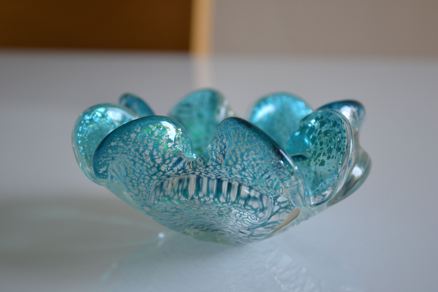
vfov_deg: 18.9
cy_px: 146
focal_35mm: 72
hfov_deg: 28.1
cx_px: 219
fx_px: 876
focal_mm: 48
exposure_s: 1/30
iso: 400
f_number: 5.3
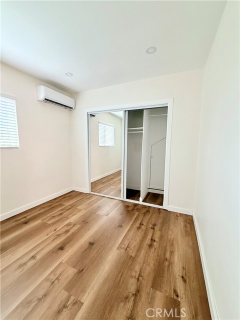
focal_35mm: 14
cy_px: 160
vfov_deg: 102.1
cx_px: 120
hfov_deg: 85.7
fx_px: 129
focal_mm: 2.22
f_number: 2.2
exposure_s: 1/113
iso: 320
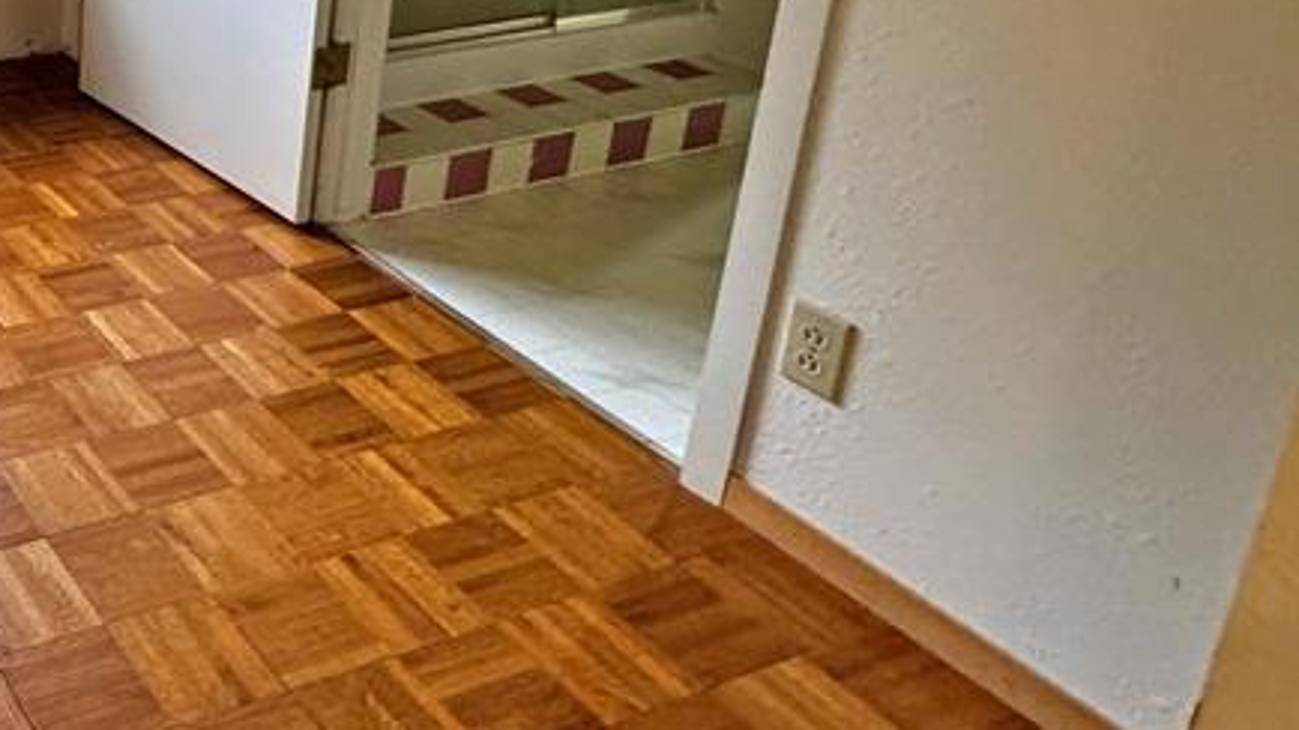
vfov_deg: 29.6
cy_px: -69
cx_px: -210
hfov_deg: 41.0
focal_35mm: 36
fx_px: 1240
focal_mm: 2.22
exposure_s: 1/120
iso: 320
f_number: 2.2
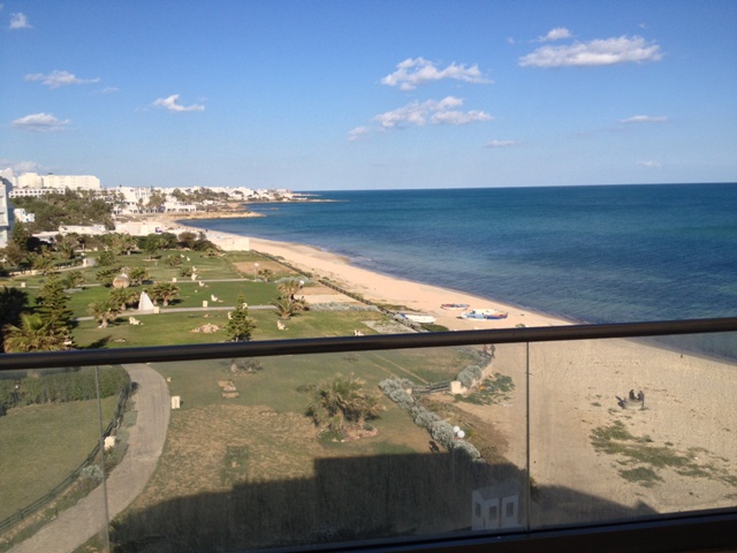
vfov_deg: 40.7
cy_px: 276
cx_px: 368
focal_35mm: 35
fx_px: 745
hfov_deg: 52.6
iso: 50
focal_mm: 4.28
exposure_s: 1/1905
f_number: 2.4
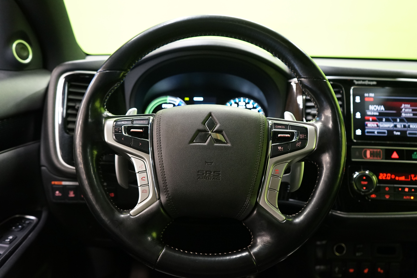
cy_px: 139
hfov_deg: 61.9
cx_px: 208
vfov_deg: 43.6
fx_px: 347
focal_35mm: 30
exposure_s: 1/25
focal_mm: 30
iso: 2500
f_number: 4.5
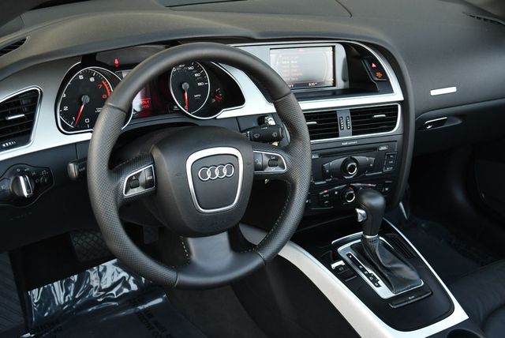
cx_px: 252
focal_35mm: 48
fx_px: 674
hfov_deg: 41.1
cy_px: 169
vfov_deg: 28.1
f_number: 4
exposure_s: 1/250
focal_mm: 24
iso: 640
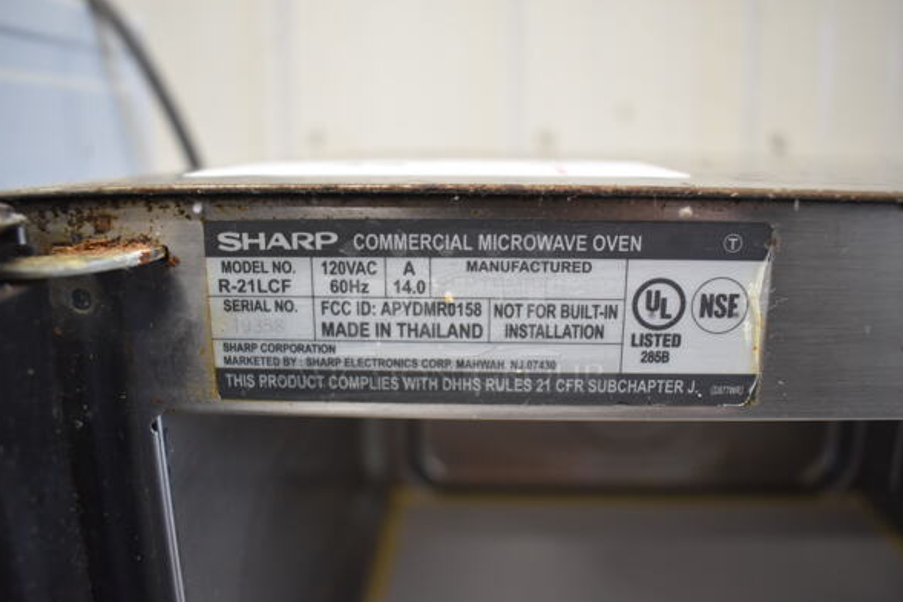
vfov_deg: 46.4
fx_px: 702
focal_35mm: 28
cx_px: 446
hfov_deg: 65.5
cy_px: 311
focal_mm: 18
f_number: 4
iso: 1000
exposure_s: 1/60
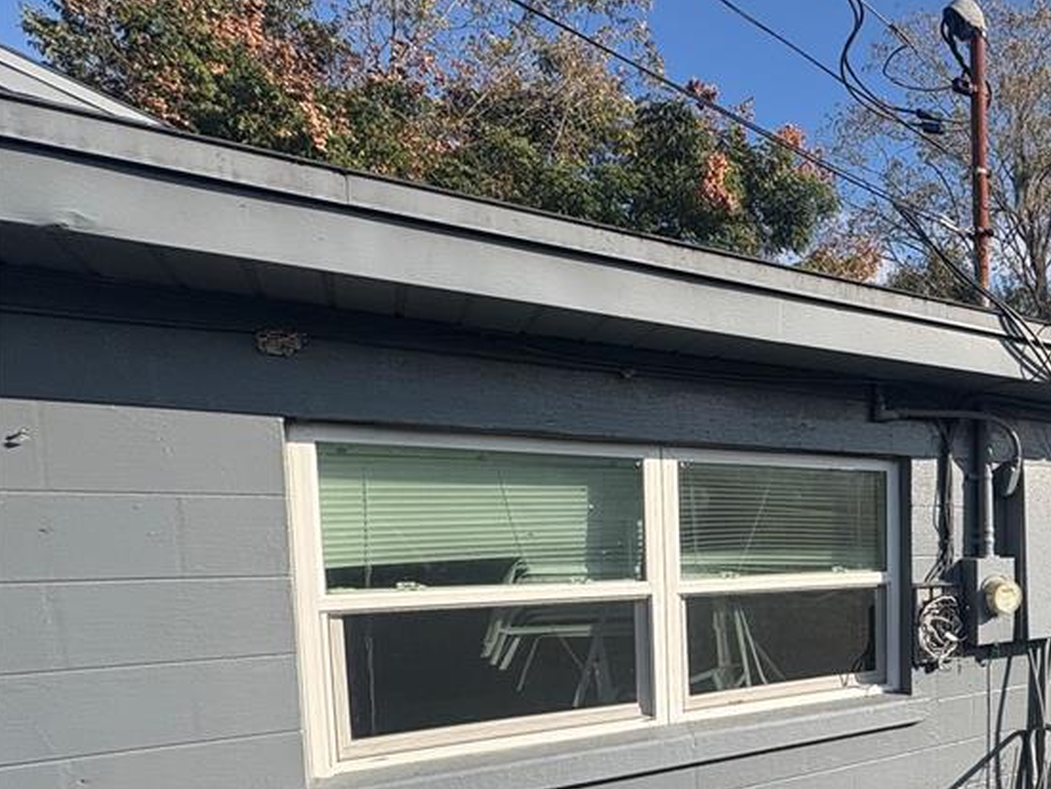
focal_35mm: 26
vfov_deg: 50.9
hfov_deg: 56.7
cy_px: 593
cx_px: 969
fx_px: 790
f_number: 2.2
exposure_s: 1/1789
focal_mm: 2.22
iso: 50
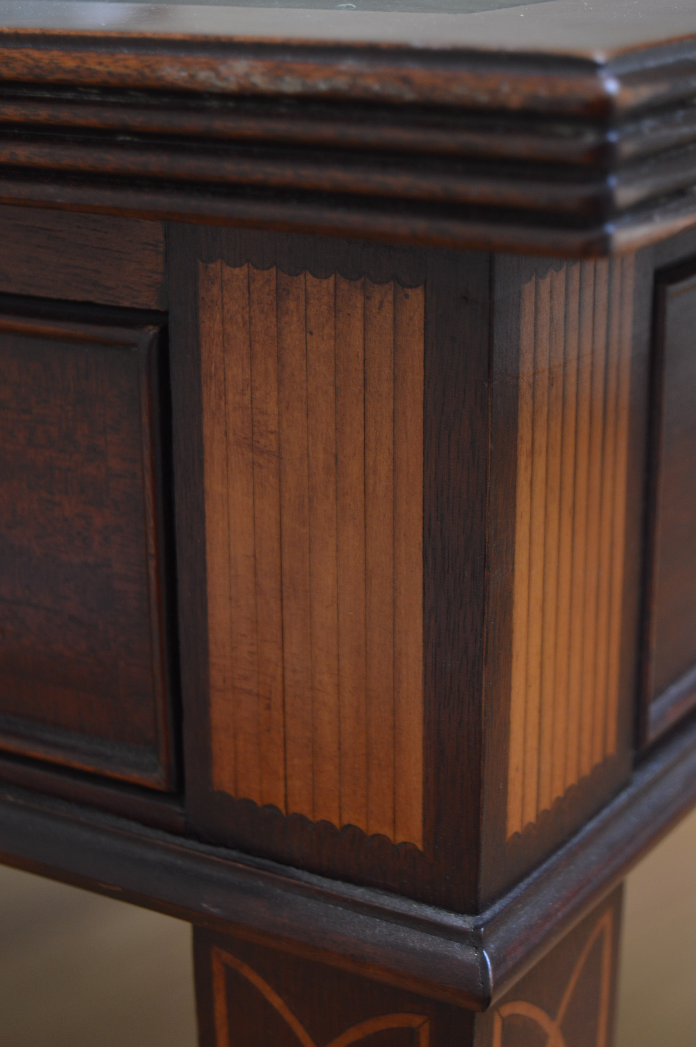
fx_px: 2179
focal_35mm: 75
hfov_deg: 18.1
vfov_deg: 27.0
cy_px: 524
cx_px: 348
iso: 400
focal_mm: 50
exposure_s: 1/80
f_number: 5.6
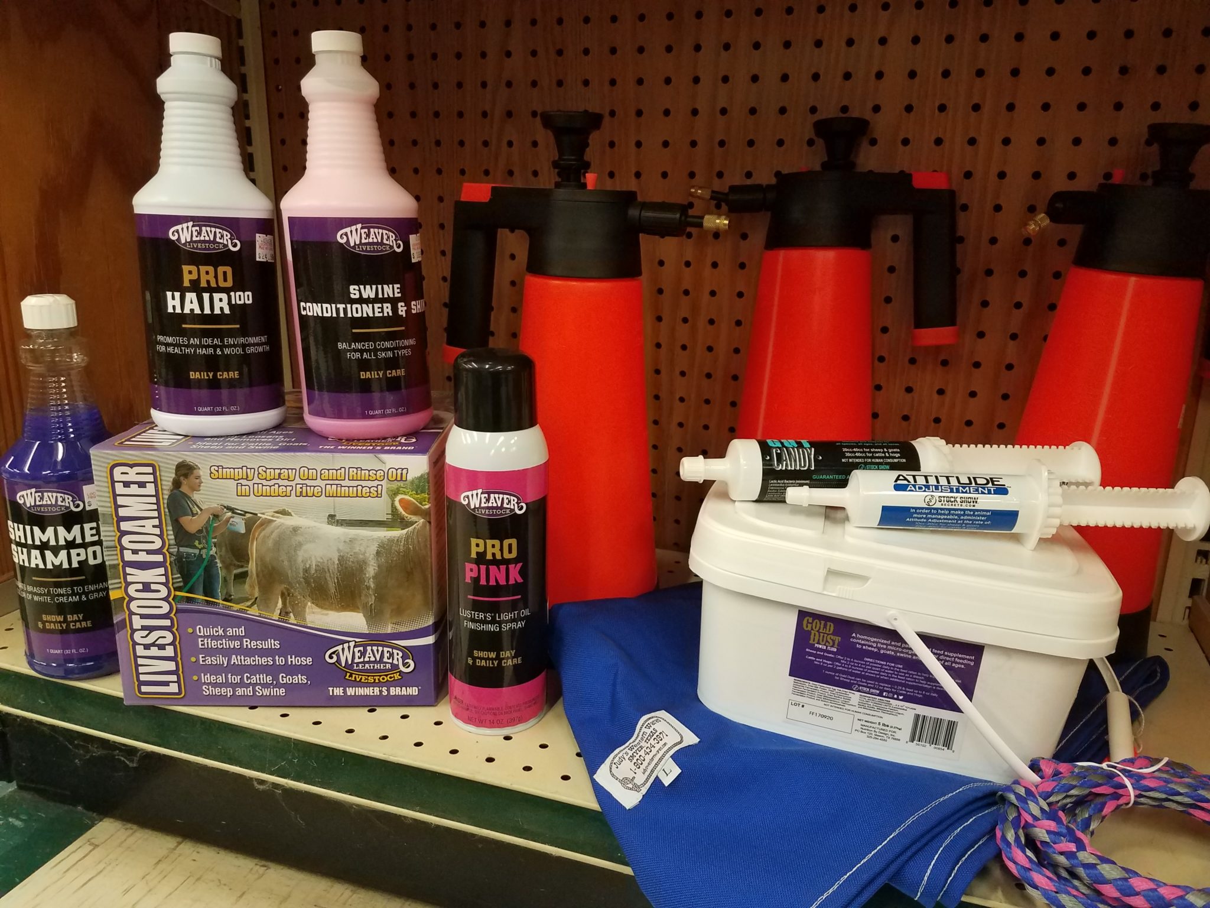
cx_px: 605
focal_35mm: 26
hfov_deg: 67.3
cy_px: 454
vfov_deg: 53.1
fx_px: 909
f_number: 1.7
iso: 160
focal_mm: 4.2
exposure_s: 1/30
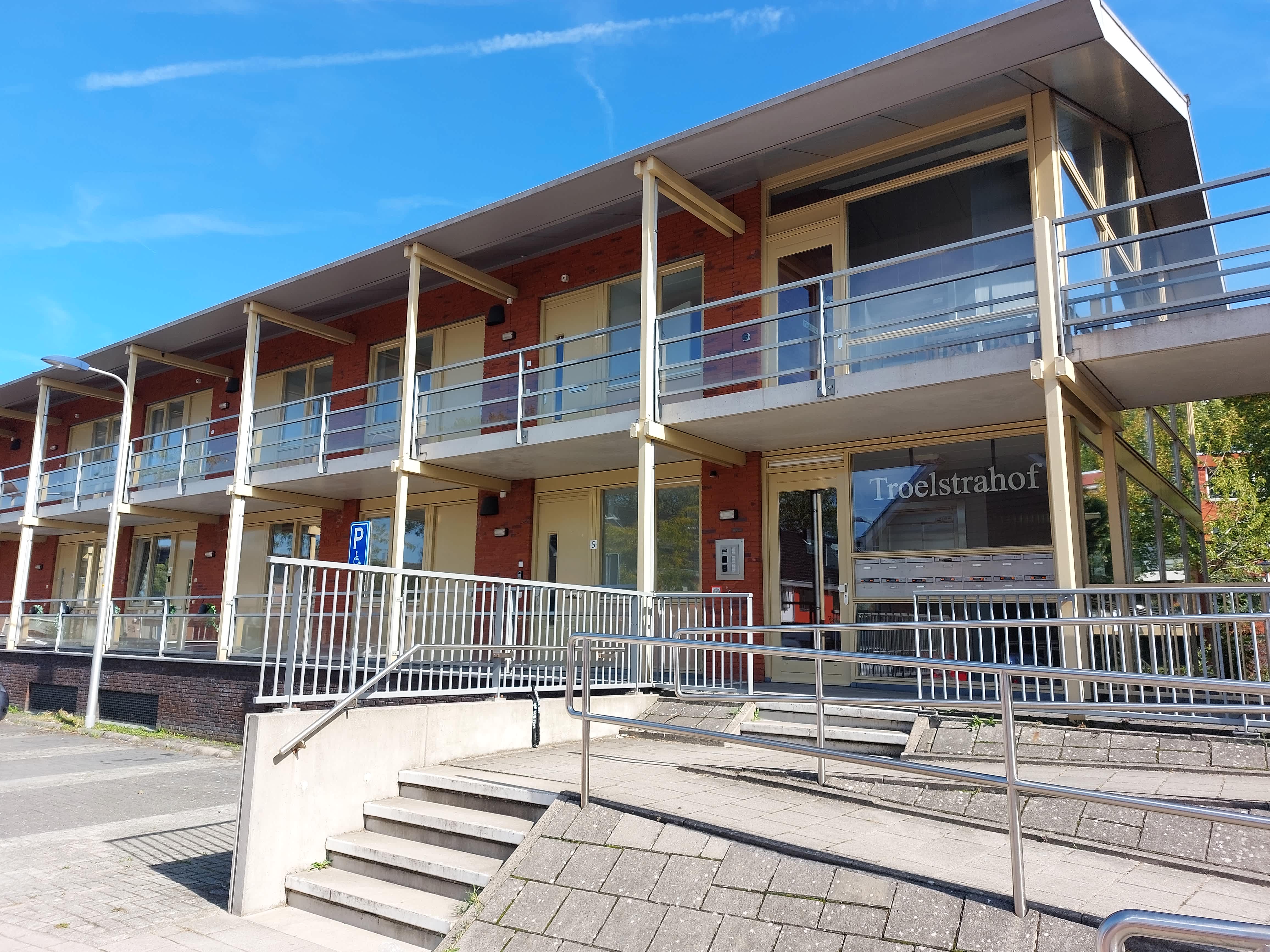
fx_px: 917
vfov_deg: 54.9
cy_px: 476
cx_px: 635
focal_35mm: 25
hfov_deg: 69.4
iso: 25
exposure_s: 1/529
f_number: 1.8
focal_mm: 5.2
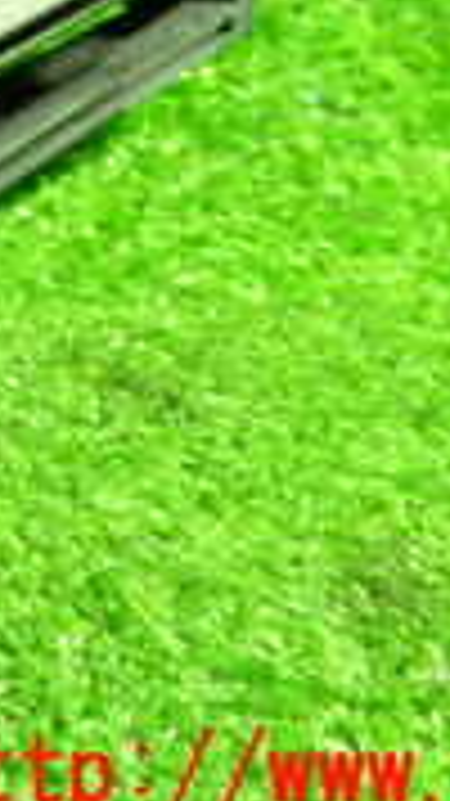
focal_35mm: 110
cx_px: -414
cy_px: -180
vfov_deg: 18.4
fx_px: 2336
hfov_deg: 10.2
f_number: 2.3
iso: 640
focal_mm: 5.4
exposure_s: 1/30
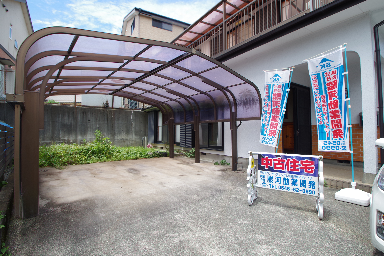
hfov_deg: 96.7
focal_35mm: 16
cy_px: 128
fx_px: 171
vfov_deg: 73.7
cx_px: 192
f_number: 7.1
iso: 100
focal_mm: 11.25
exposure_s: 1/160
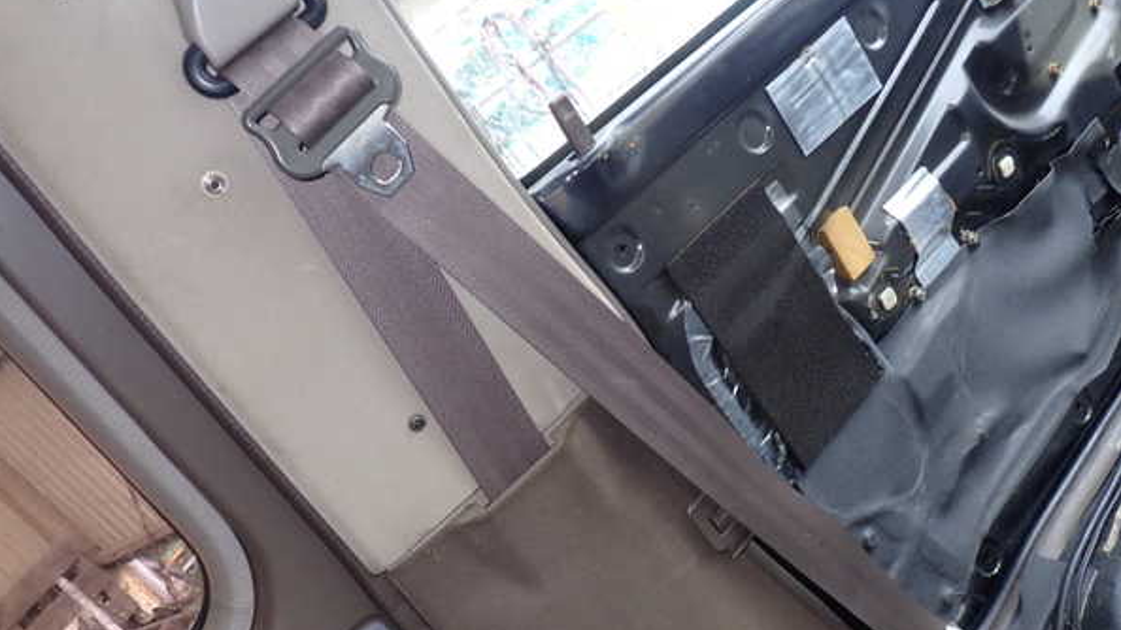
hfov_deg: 59.5
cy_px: 309
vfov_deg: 35.6
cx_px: 559
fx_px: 981
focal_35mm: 33
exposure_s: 1/30
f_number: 2.3
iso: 200
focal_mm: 5.4
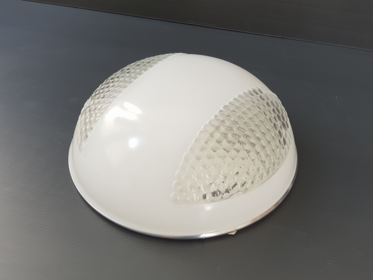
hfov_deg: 36.8
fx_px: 560
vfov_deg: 28.0
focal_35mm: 52
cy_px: 140
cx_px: 186
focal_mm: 6
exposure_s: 1/50
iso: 40
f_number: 2.4
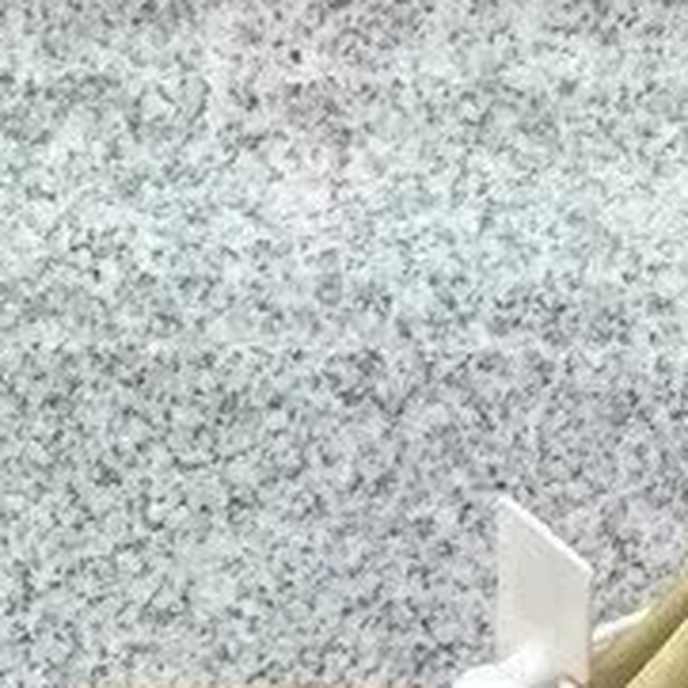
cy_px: 1233
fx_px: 3058
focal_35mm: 136
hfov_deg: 12.6
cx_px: 775
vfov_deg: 11.9
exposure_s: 1/438
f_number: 2.4
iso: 25
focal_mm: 3.3
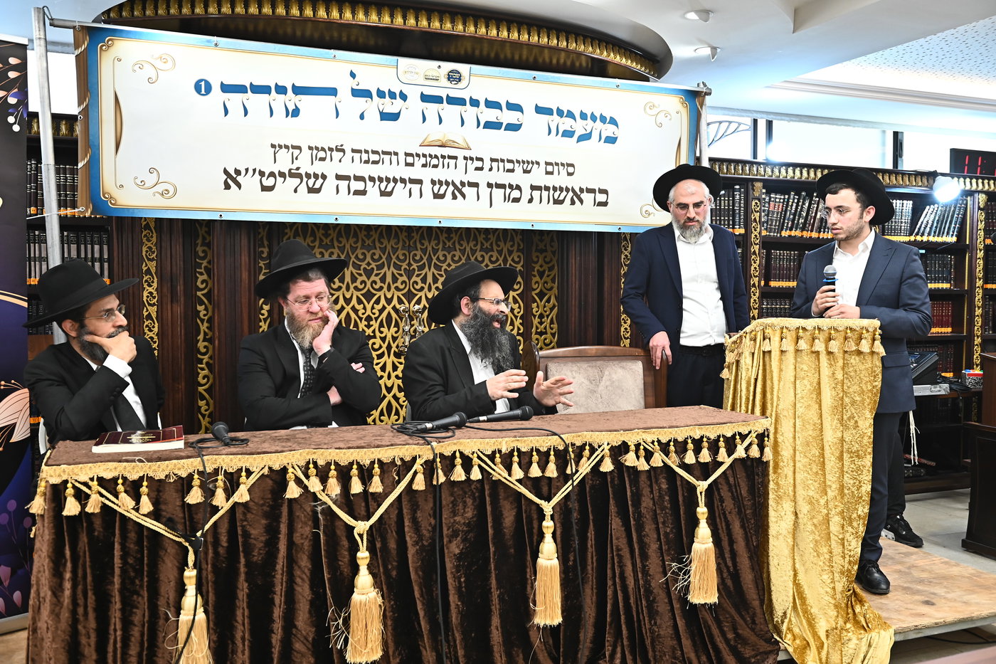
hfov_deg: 58.7
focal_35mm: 32
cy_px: 332
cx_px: 498
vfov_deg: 41.1
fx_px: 885
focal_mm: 32
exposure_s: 1/200
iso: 2000
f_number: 5
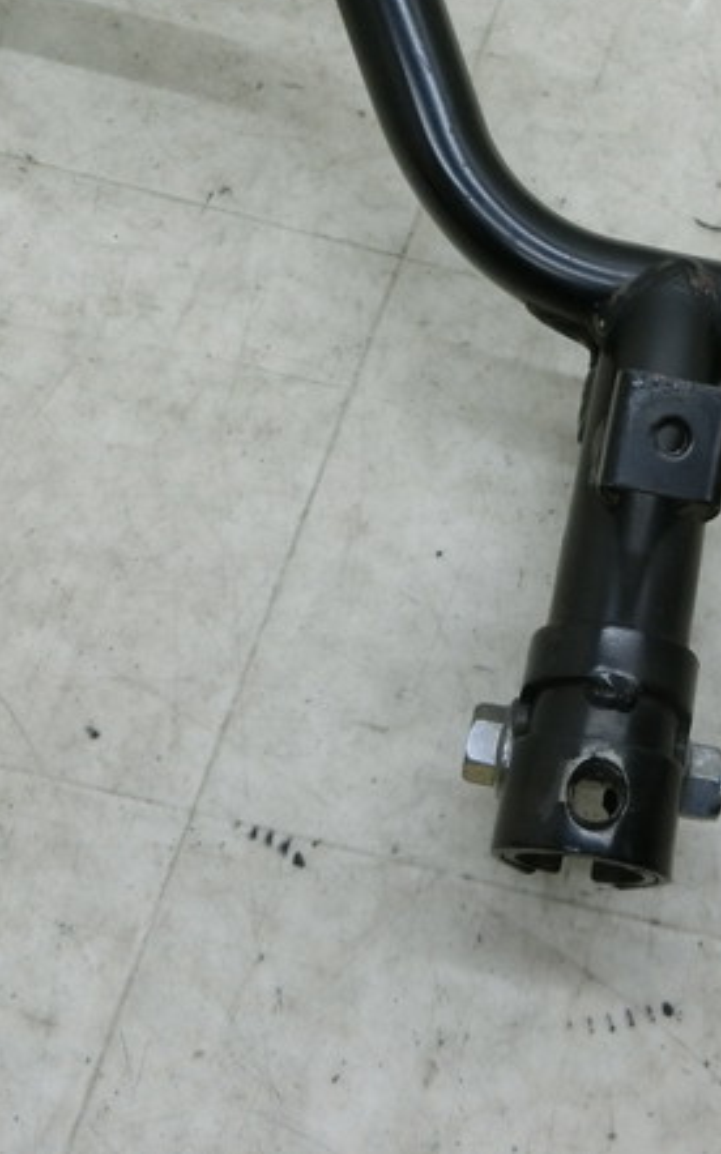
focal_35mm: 36
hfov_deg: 33.4
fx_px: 1133
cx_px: 650
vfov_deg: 54.0
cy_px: 569
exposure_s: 1/125
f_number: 3.5
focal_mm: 4.5
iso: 400
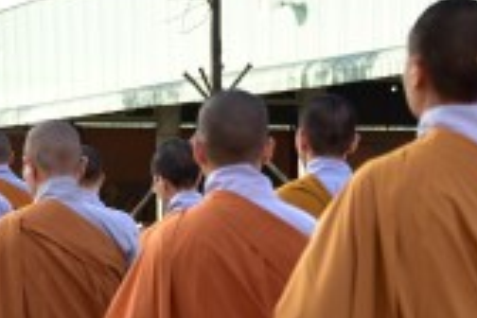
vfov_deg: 9.3
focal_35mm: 145
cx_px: 190
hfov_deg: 14.1
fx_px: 1921
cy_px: 388
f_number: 2.8
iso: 100
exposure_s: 1/320
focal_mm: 38
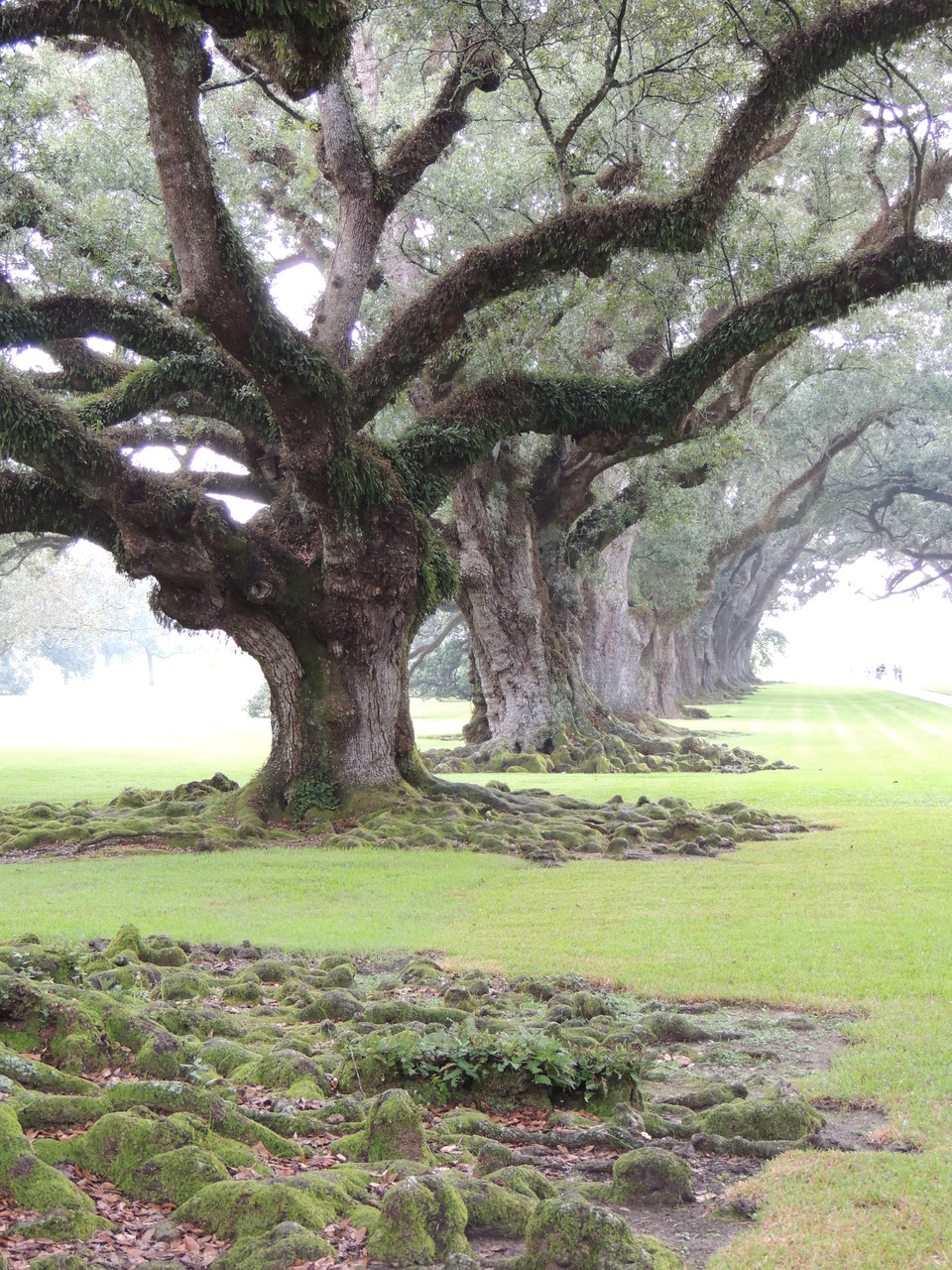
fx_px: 2200
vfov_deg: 32.2
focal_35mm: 60
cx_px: 476
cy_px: 635
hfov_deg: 24.4
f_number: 3.7
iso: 400
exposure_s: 1/60
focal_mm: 10.7
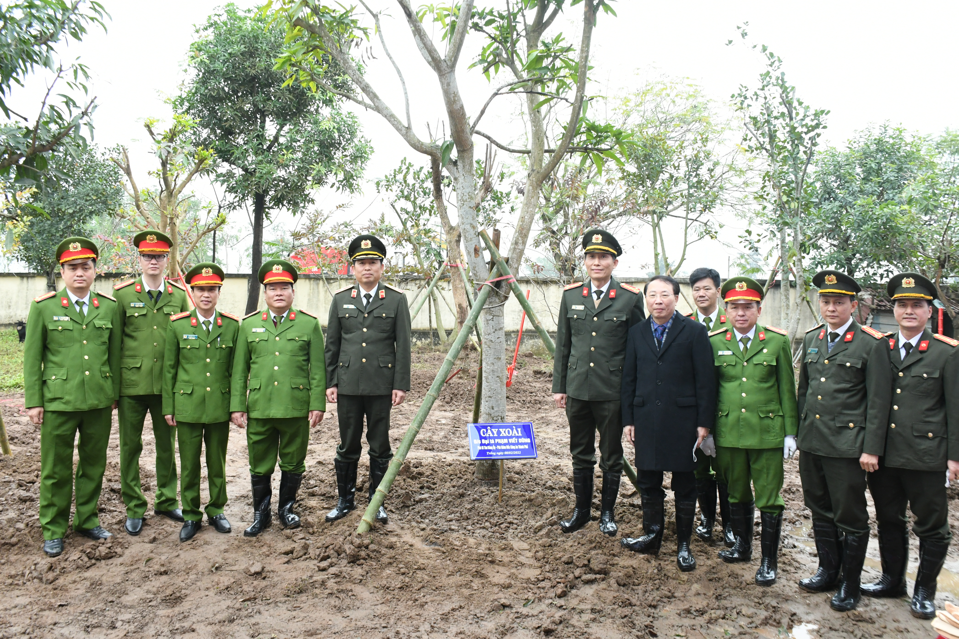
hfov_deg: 67.4
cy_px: 320
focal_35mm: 27
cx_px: 480
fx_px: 719
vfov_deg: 47.9
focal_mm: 18
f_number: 8
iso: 1250
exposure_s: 1/200
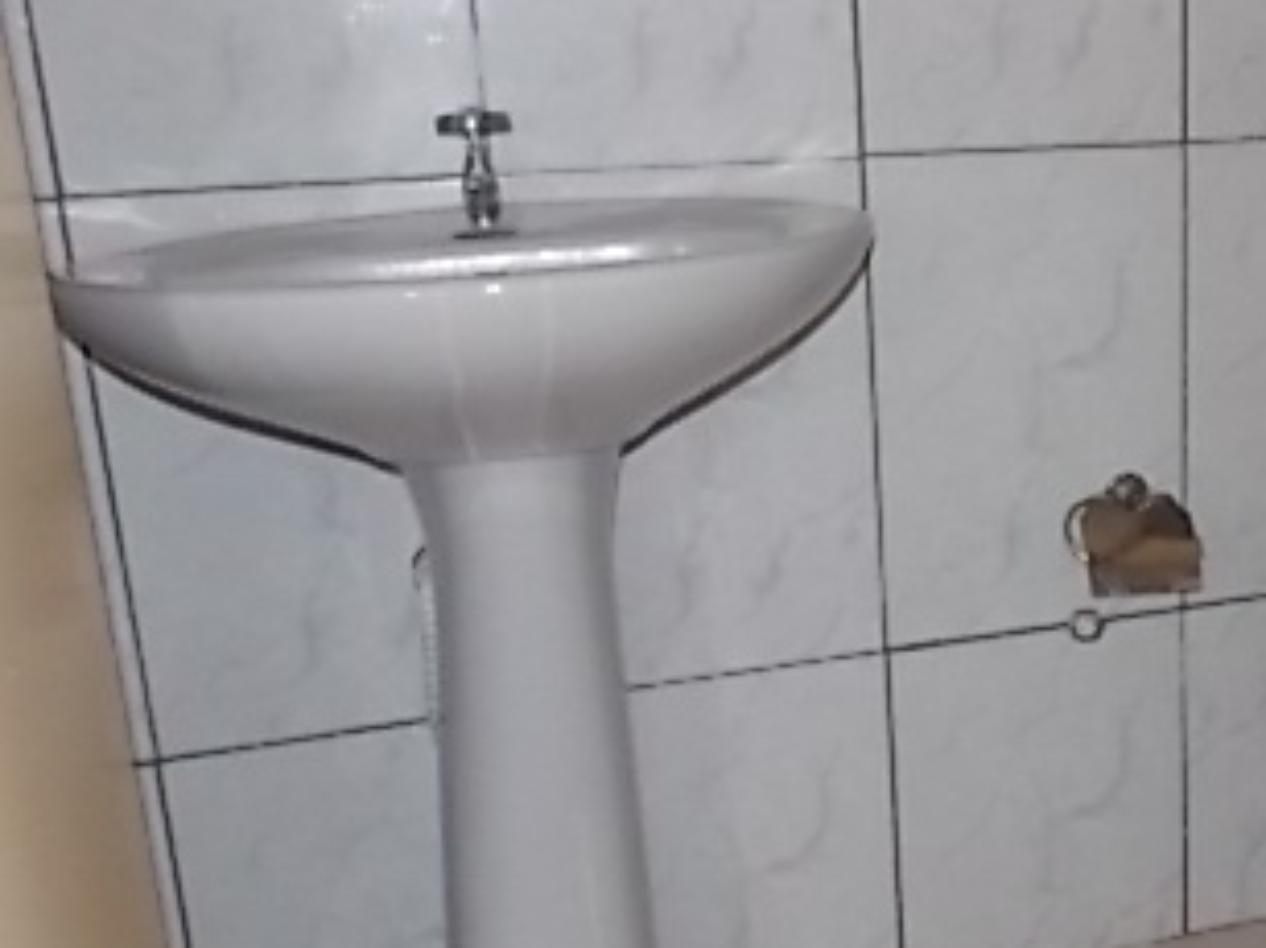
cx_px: 1146
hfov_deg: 37.1
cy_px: 445
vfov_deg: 30.2
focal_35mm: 48
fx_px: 1755
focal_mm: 4
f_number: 3.1
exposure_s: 1/30
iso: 200
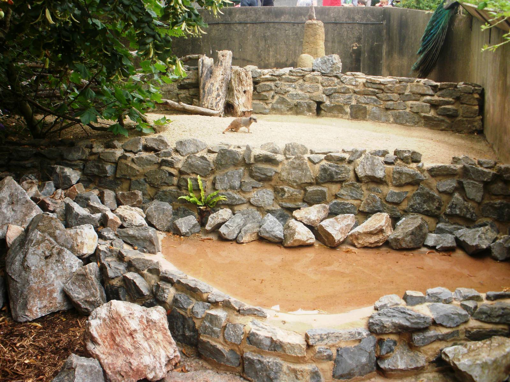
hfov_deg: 51.4
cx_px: 255
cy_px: 191
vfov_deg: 39.7
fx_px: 530
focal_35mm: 36
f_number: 5.6
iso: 100
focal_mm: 6.3
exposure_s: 1/80
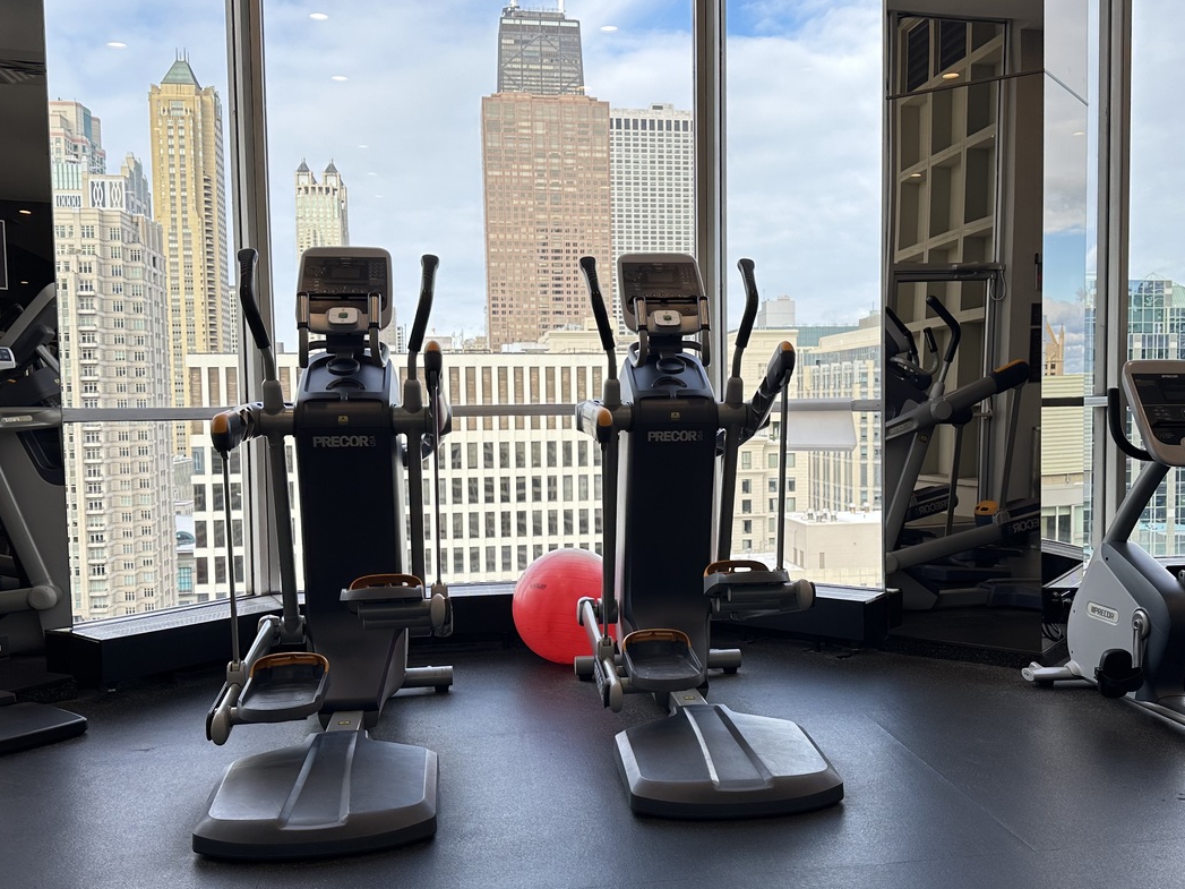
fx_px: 1130
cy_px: 475
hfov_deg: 55.2
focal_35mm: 33
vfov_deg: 42.9
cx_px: 655
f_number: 1.78
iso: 80
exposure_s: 1/253
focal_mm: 6.86
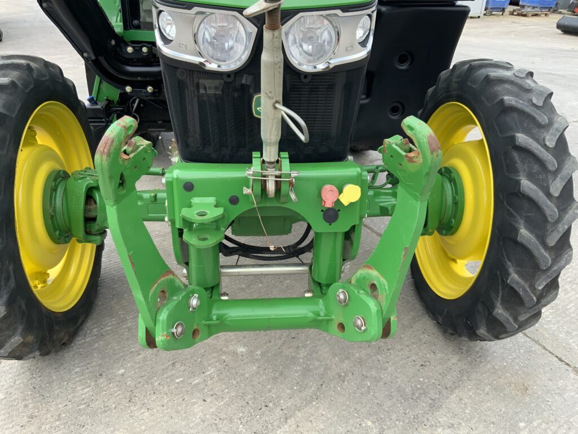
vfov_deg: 48.2
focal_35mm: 29
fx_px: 484
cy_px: 217
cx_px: 289
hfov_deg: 61.7
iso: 16
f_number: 1.8
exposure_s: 1/230
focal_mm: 3
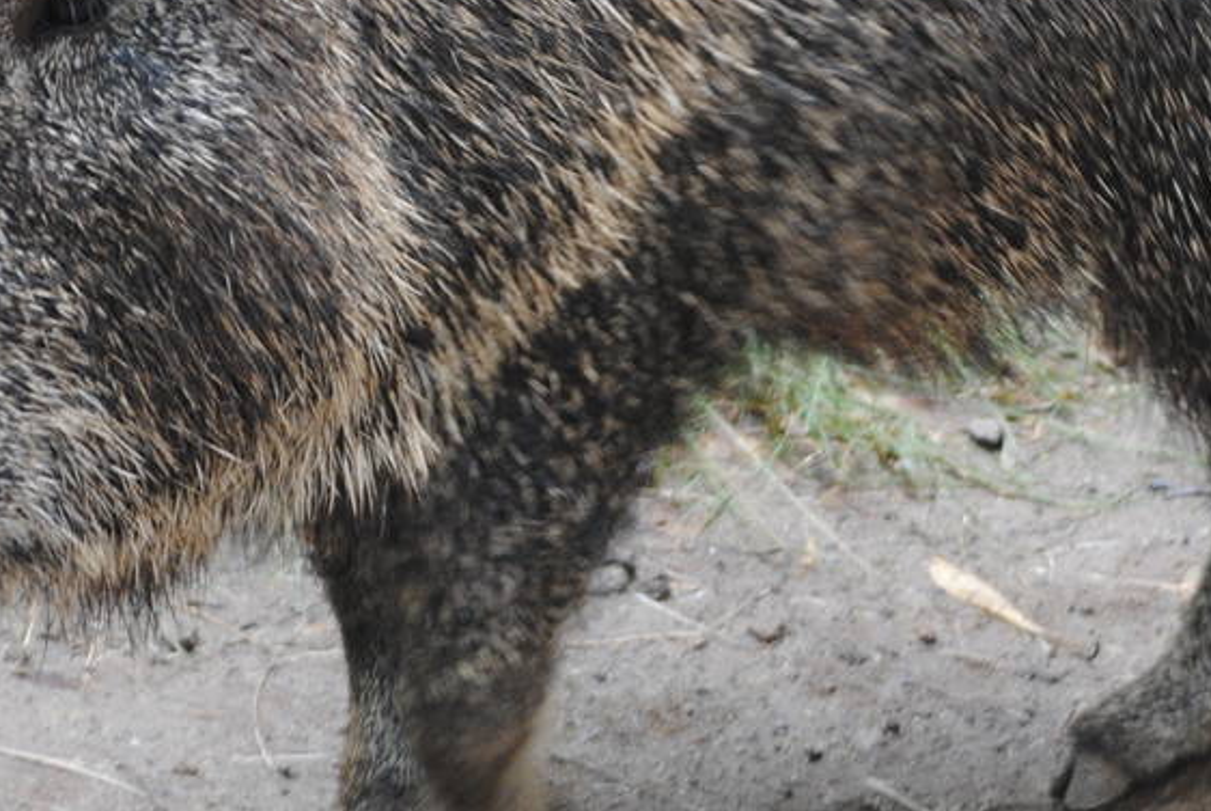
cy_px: 156
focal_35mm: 393
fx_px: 13234
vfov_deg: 3.5
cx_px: 705
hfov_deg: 5.2
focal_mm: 92
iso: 400
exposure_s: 1/100
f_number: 4.5
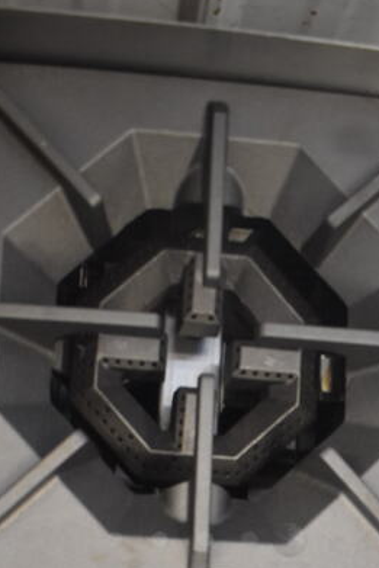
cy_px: 599
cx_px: 205
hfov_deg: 21.6
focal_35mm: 63
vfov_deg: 29.3
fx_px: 994
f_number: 3.5
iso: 1800
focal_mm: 18
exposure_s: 1/125
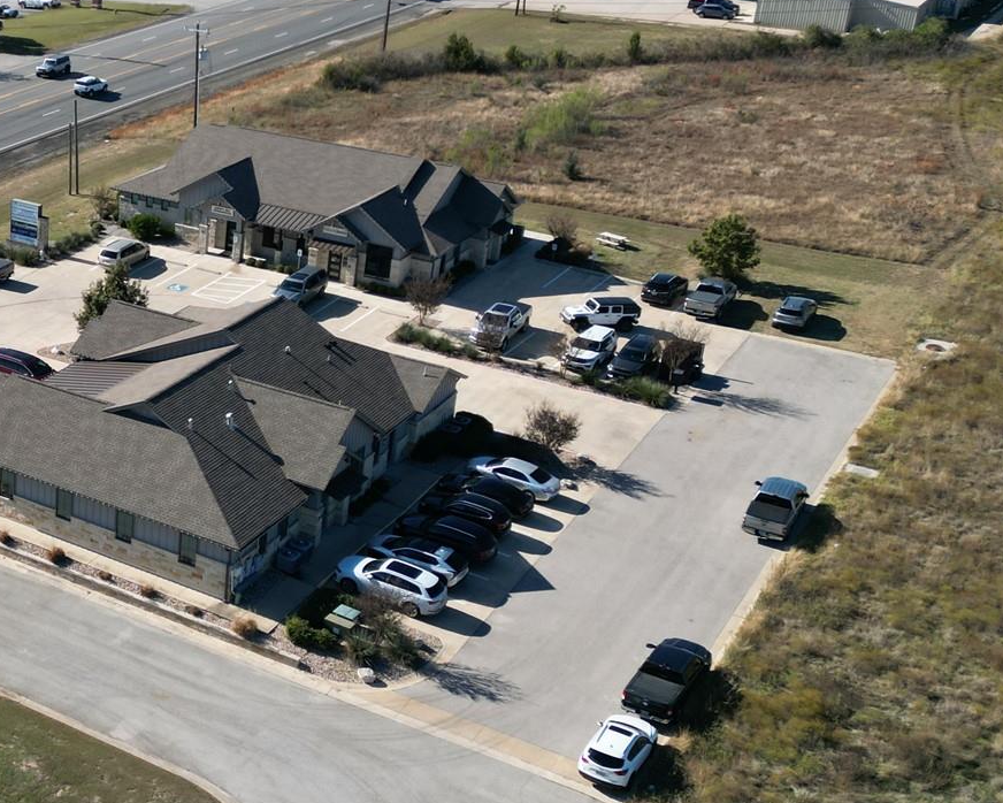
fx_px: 1633
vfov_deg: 27.6
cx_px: -105
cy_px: 332
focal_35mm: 55
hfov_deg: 30.5
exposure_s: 1/4000
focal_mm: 6.72
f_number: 1.7
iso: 200
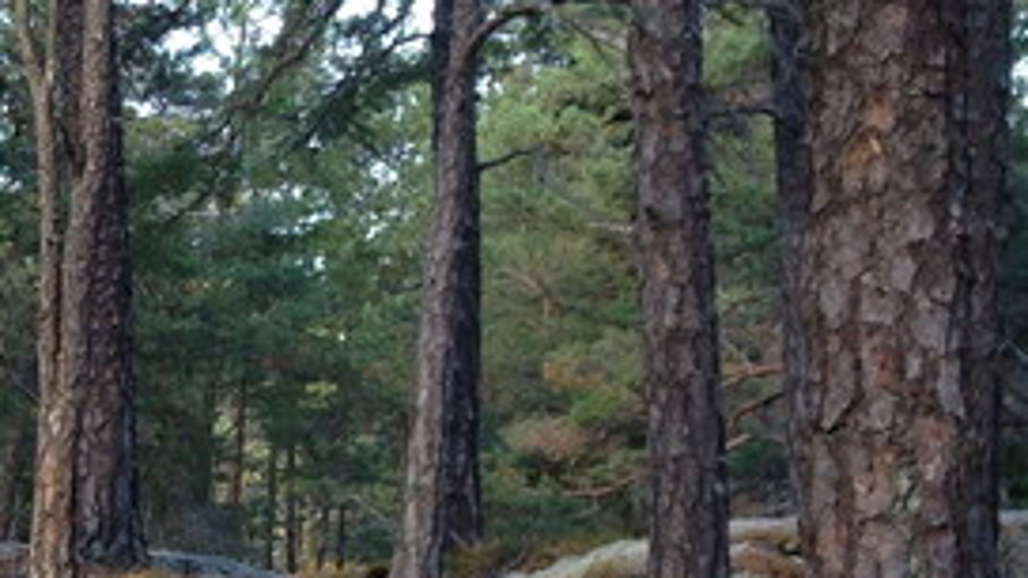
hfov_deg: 15.3
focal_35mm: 127
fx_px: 3462
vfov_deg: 9.5
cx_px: -605
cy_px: 627
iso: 64
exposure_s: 1/120
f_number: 2.4
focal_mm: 4.12
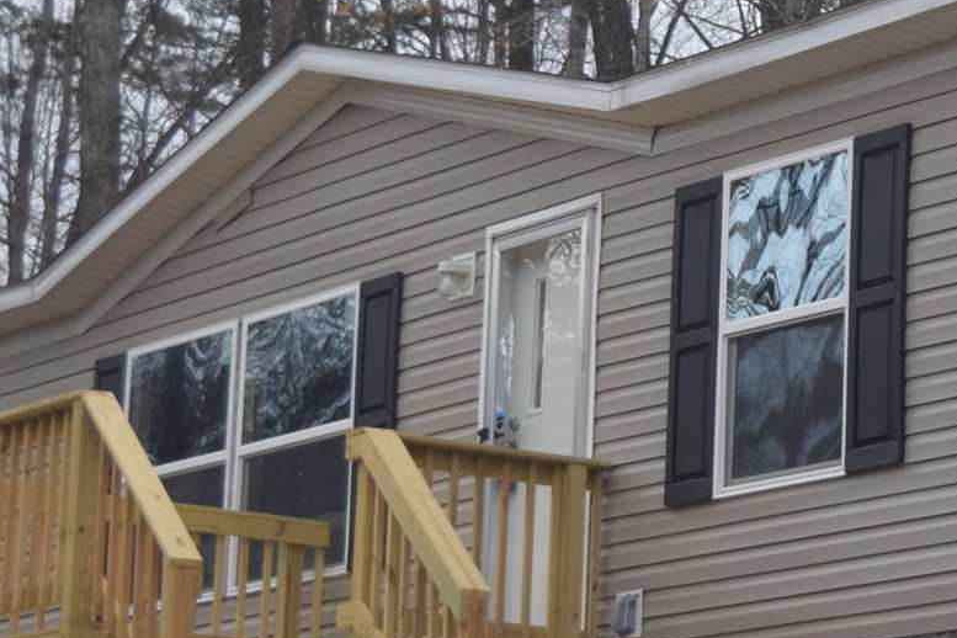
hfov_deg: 11.4
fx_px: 4731
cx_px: 926
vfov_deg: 7.7
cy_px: -37
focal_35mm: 178
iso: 200
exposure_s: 1/400
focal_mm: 30
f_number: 4.2
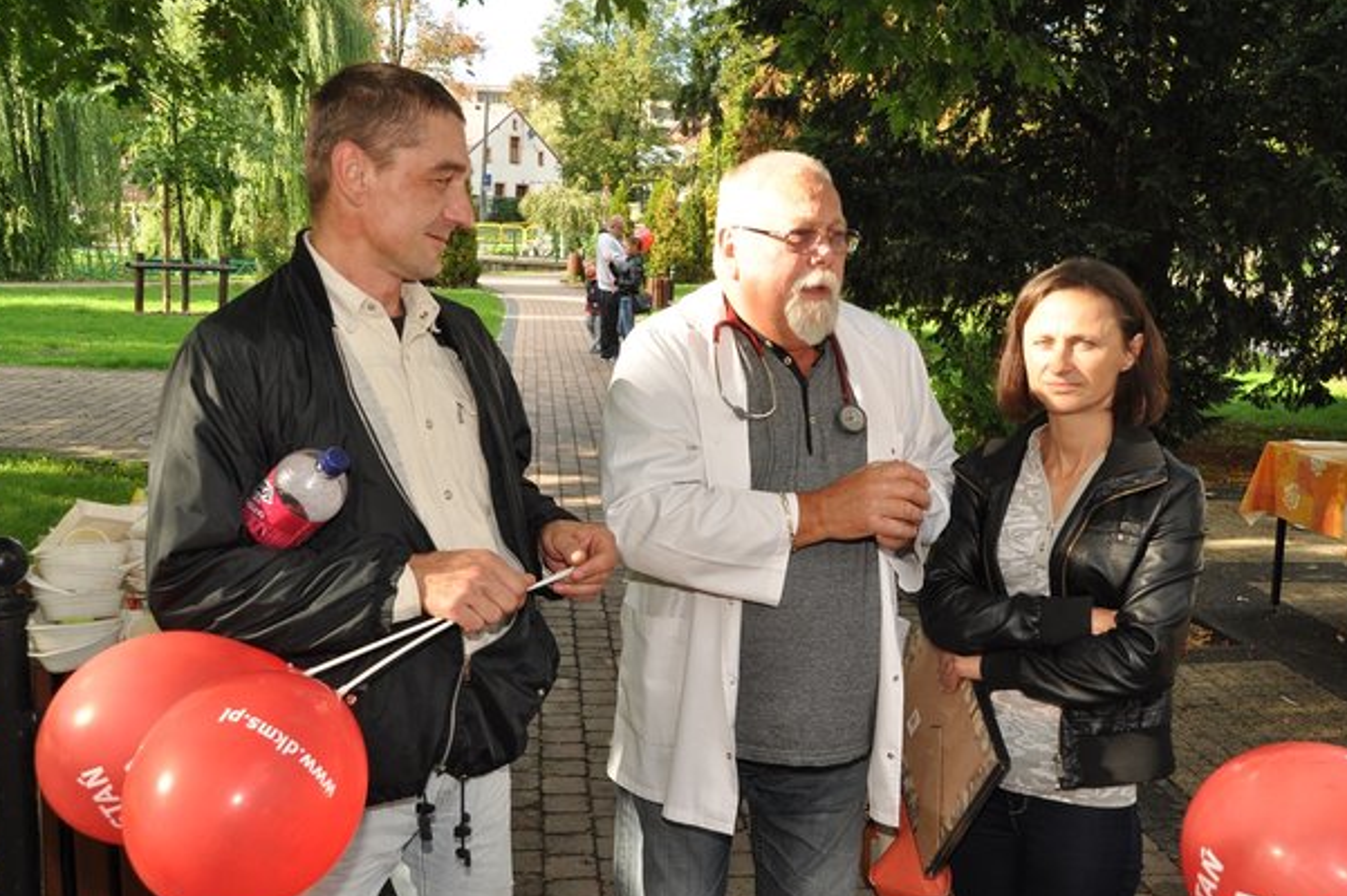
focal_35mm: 41
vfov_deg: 32.9
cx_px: 697
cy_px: 477
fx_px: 1516
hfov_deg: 47.9
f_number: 9
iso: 500
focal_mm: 25
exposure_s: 1/200
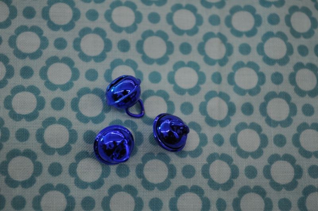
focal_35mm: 60
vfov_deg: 22.6
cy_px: 106
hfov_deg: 33.4
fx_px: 529
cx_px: 159
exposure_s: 1/80
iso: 400
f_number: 5.3
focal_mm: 40
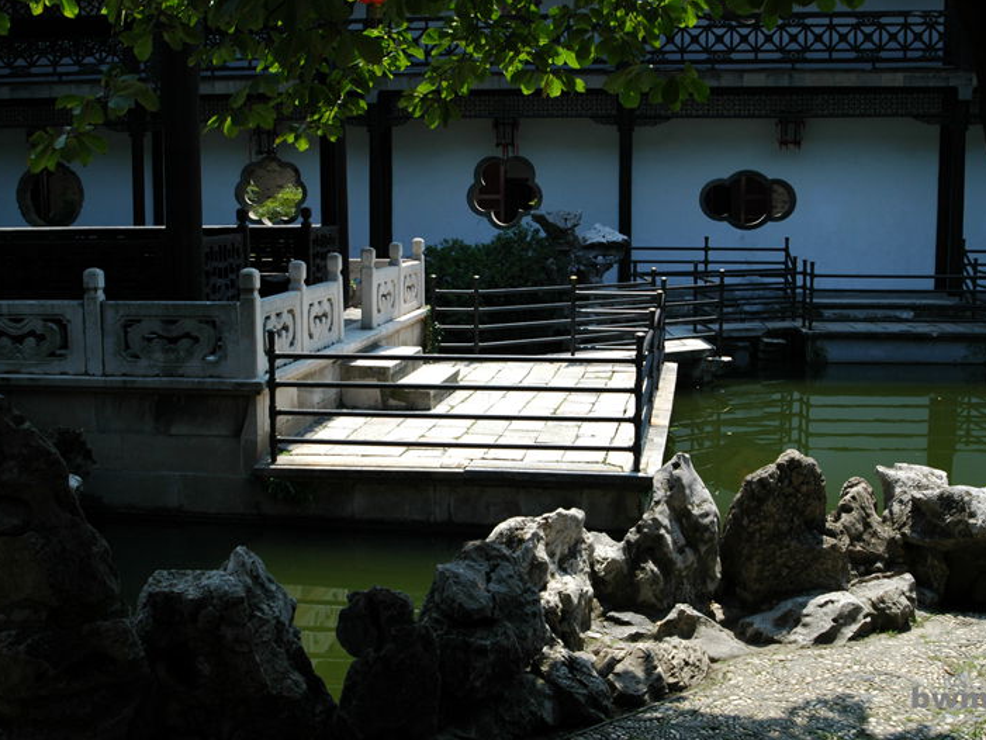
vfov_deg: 31.5
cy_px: 371
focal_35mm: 46
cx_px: 454
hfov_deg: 41.2
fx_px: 1310
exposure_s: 1/200
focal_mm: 28
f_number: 10
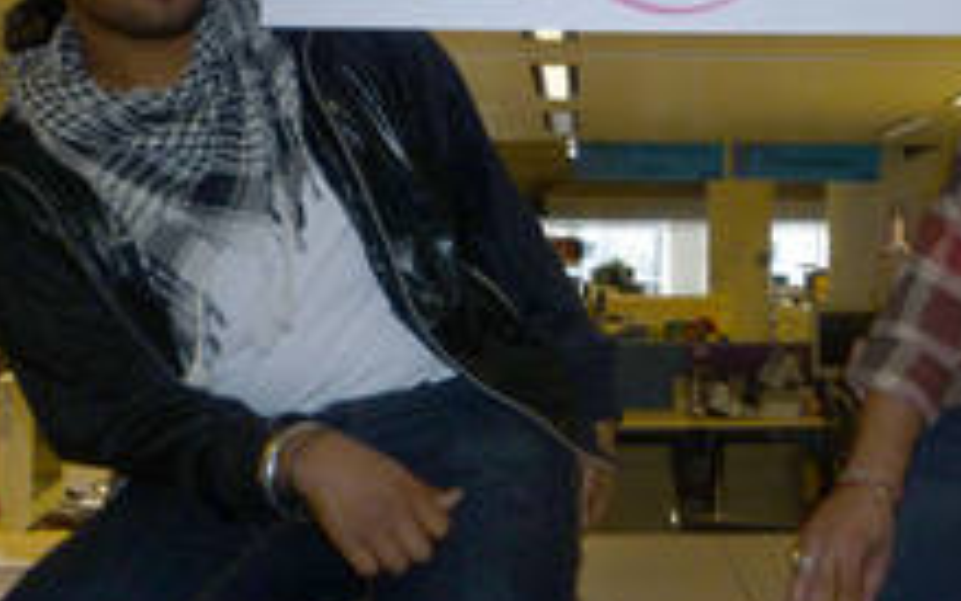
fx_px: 1546
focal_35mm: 59
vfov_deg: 21.5
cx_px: 737
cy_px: 55
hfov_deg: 33.7
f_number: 3.3
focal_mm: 5.2
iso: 100
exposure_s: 1/30
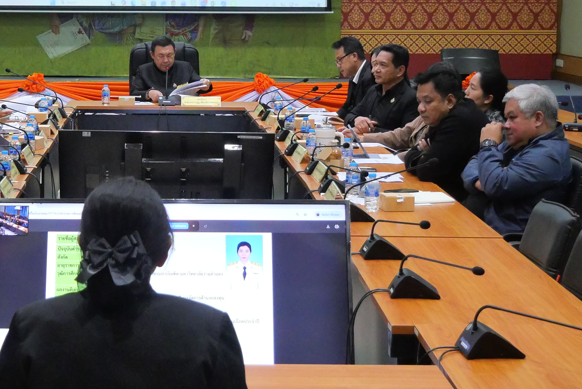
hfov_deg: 21.0
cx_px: 144
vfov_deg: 14.3
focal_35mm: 96
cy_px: 165
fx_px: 1553
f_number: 4.2
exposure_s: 1/160
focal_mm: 22
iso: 3200
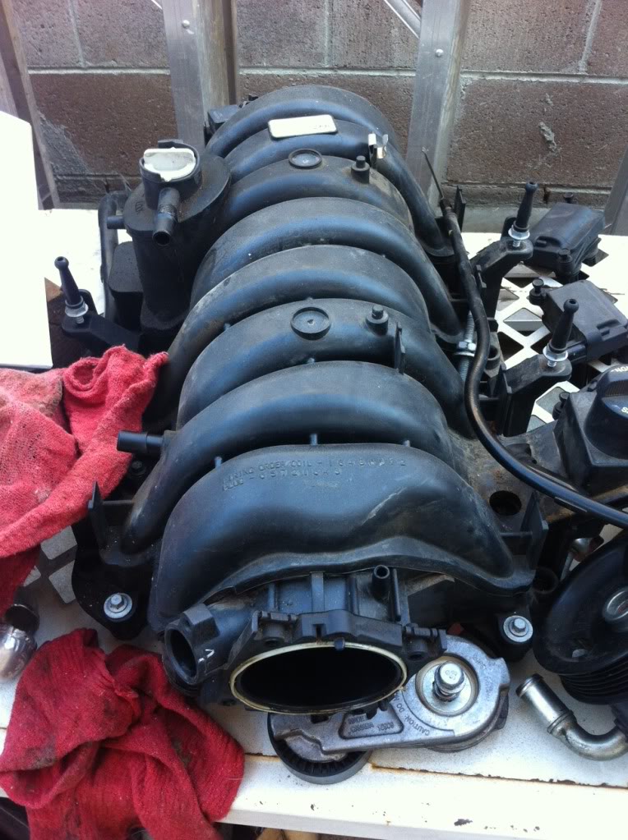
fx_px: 849
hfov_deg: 40.6
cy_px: 420
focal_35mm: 35
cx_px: 314
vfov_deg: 52.7
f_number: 2.8
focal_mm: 3.9
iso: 100
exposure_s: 1/50
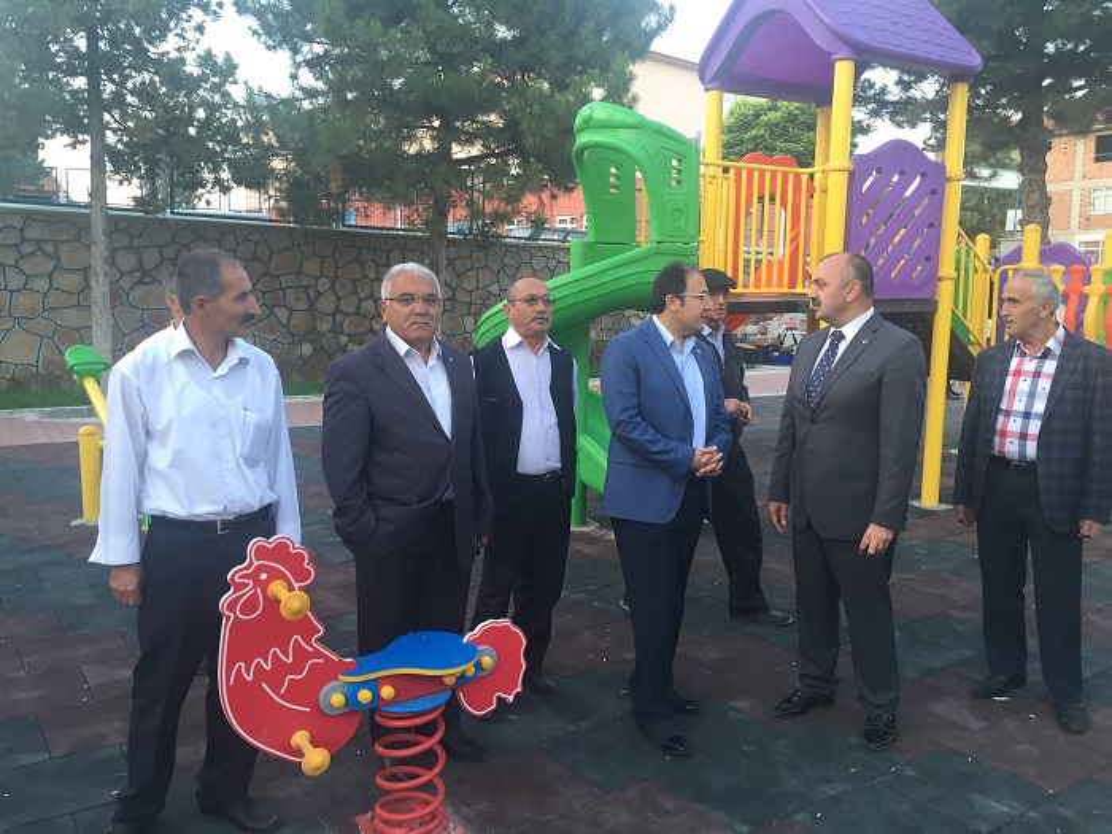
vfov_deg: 48.2
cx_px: 556
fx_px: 932
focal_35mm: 29
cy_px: 417
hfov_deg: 61.7
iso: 32
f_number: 2.2
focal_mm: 4.15
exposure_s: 1/40
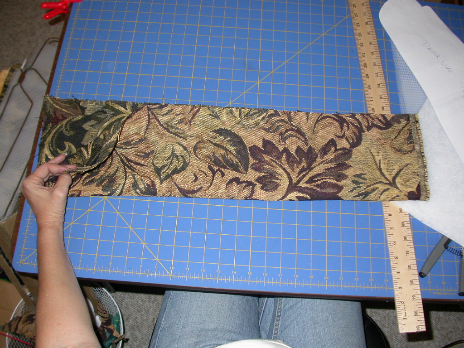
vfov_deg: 37.7
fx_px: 509
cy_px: 174
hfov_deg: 49.0
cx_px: 232
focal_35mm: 38
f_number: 2.6
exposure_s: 1/60
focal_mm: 7.85
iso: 100
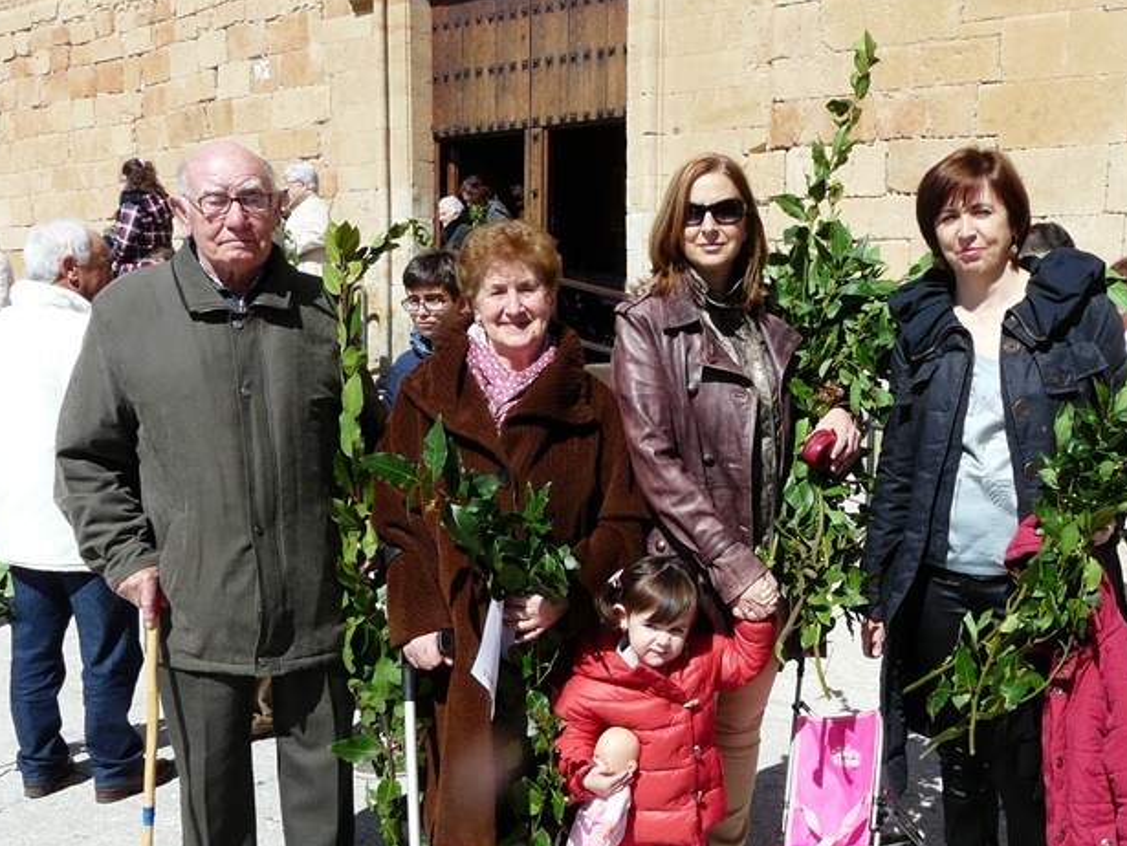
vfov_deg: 36.6
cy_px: 533
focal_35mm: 39
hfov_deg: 47.5
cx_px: 684
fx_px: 1270
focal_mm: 4.6
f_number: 5.6
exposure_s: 1/400
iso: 100
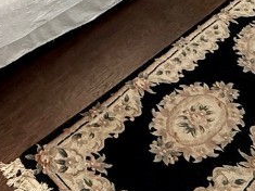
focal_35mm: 61
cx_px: 13
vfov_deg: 20.9
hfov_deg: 30.0
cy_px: -82
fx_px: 449
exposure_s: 1/120
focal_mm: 2.22
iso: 250
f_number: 2.2
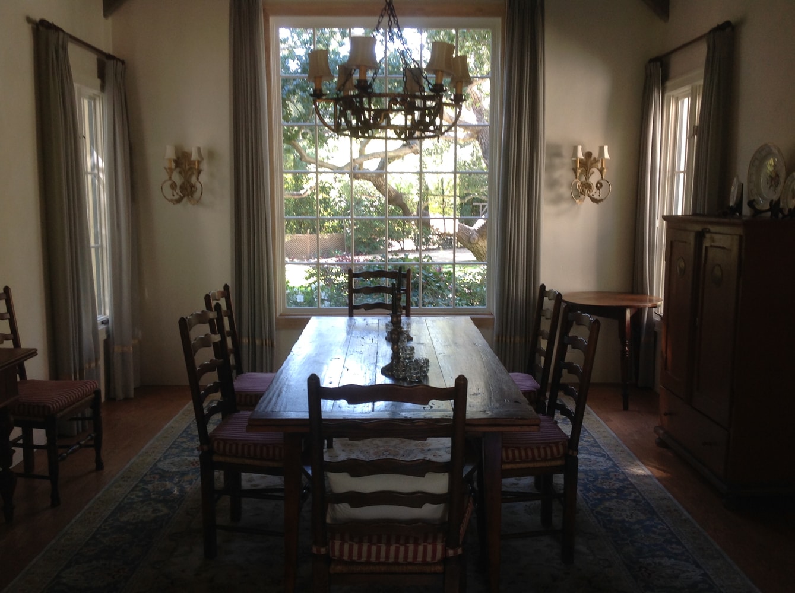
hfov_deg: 52.7
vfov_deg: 40.6
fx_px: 803
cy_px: 296
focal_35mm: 35
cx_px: 398
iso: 64
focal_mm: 4.28
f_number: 2.4
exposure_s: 1/40
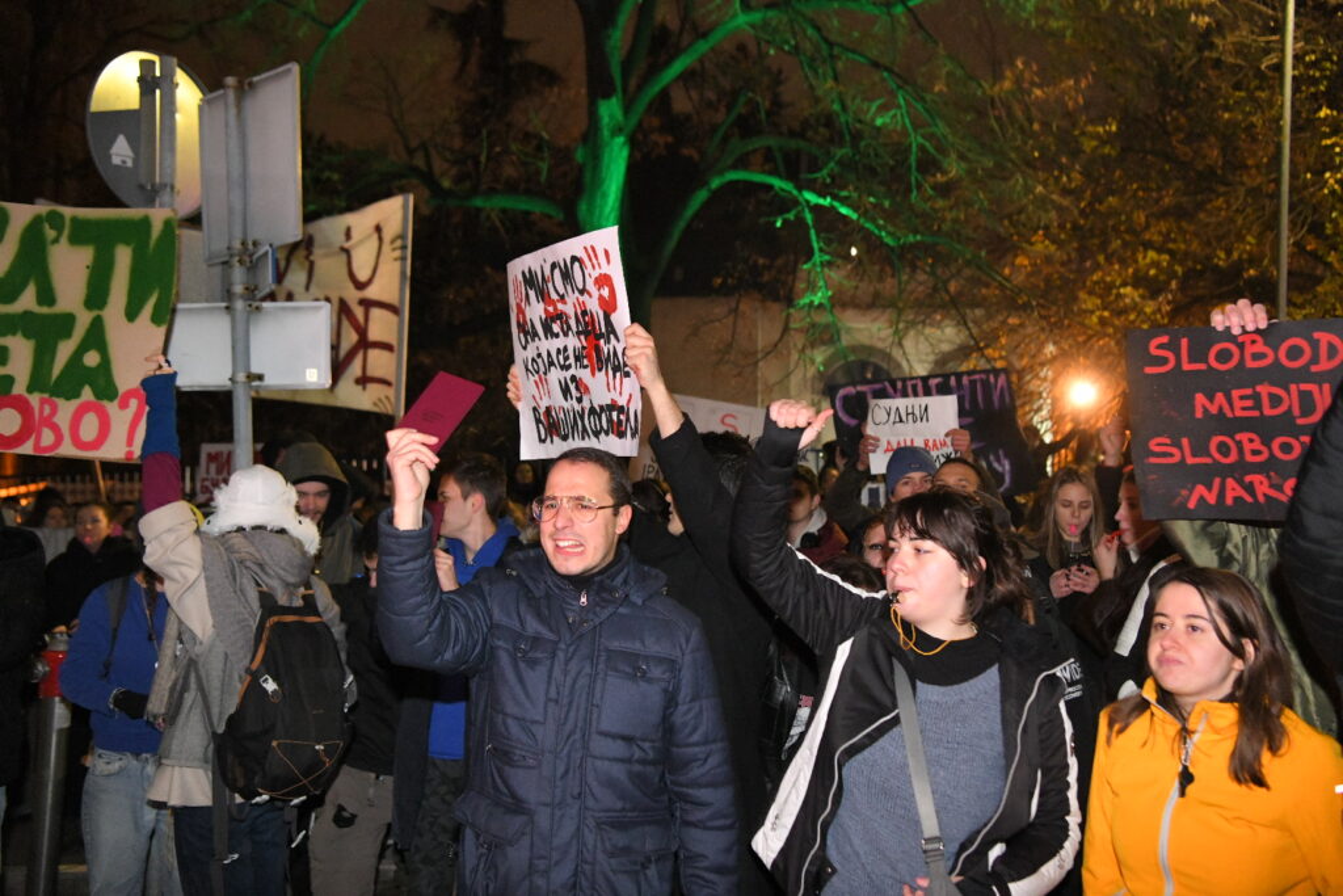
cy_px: 448
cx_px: 672
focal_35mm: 40
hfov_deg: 48.5
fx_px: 1492
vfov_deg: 33.4
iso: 10000
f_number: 3.5
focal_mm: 40
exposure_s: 1/160
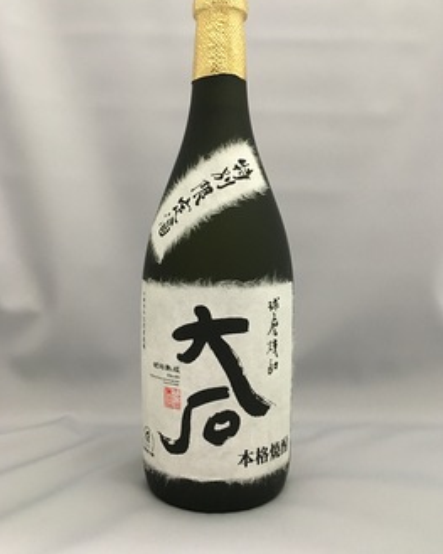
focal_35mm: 31
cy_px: 253
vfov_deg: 57.1
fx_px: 508
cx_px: 221
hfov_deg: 47.1
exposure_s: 1/15
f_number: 2.2
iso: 200
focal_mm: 4.15
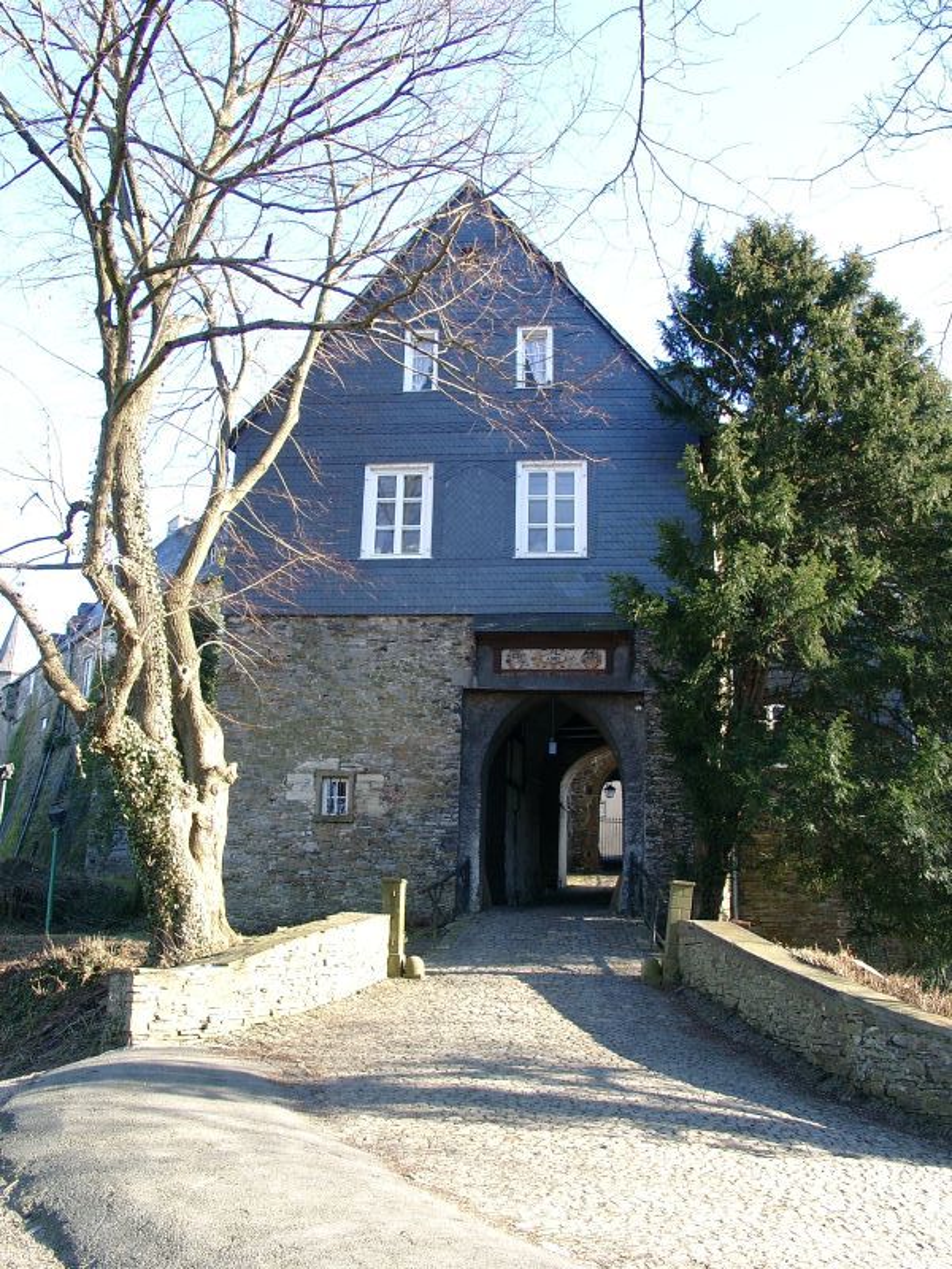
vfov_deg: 54.0
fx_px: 1247
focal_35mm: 34
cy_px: 634
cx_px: 476
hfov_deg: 41.8
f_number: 4
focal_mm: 7.13
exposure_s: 1/81.6
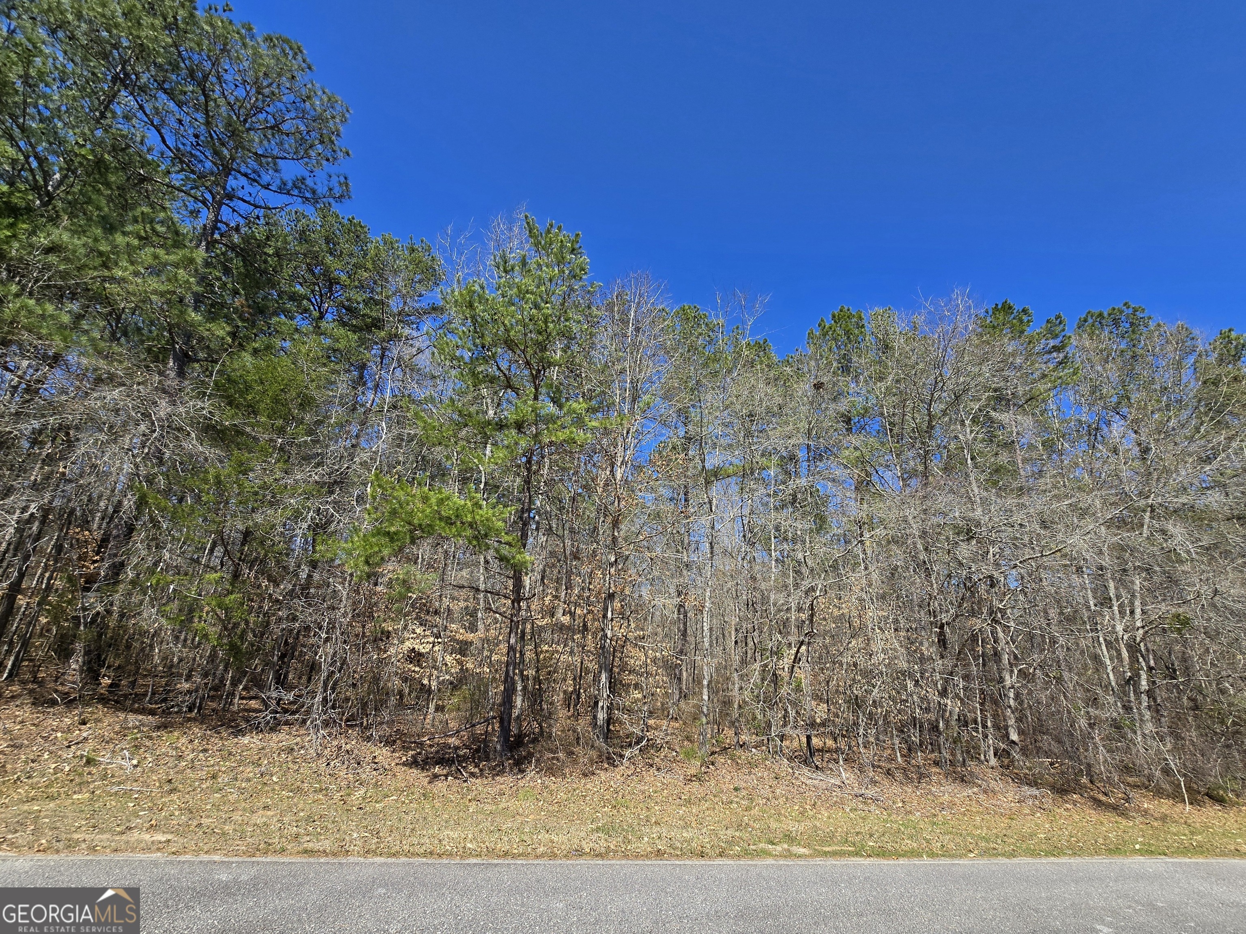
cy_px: 467
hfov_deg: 106.2
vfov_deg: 89.9
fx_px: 468
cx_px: 623
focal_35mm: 13
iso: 50
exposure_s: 1/1667
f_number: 2.2
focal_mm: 2.2
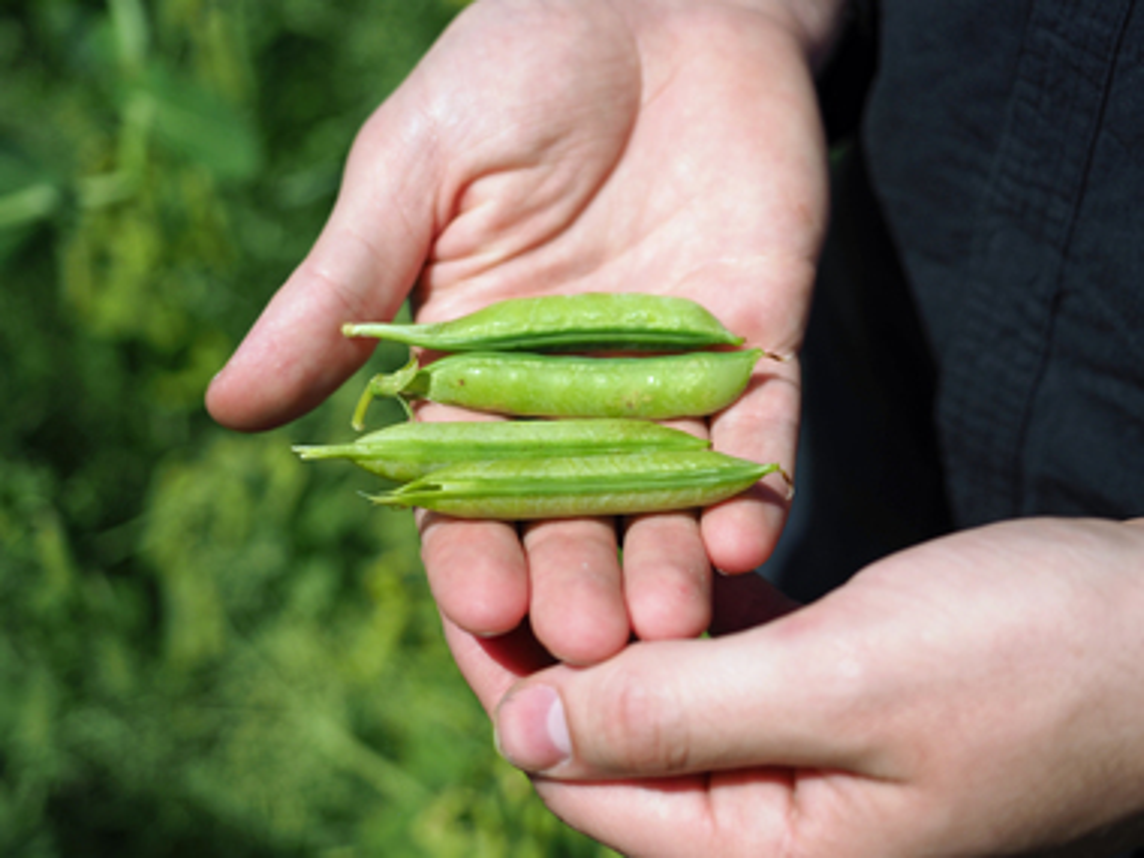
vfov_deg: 21.6
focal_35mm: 68
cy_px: 429
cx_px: 572
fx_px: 2247
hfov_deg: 28.6
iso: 200
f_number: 2.8
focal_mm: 34
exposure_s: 1/8000
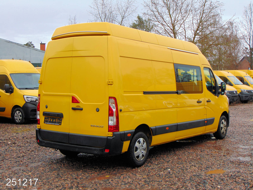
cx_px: 126
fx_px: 365
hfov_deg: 38.2
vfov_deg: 29.1
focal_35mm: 50
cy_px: 95
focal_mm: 9
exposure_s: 1/250
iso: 80
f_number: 3.5
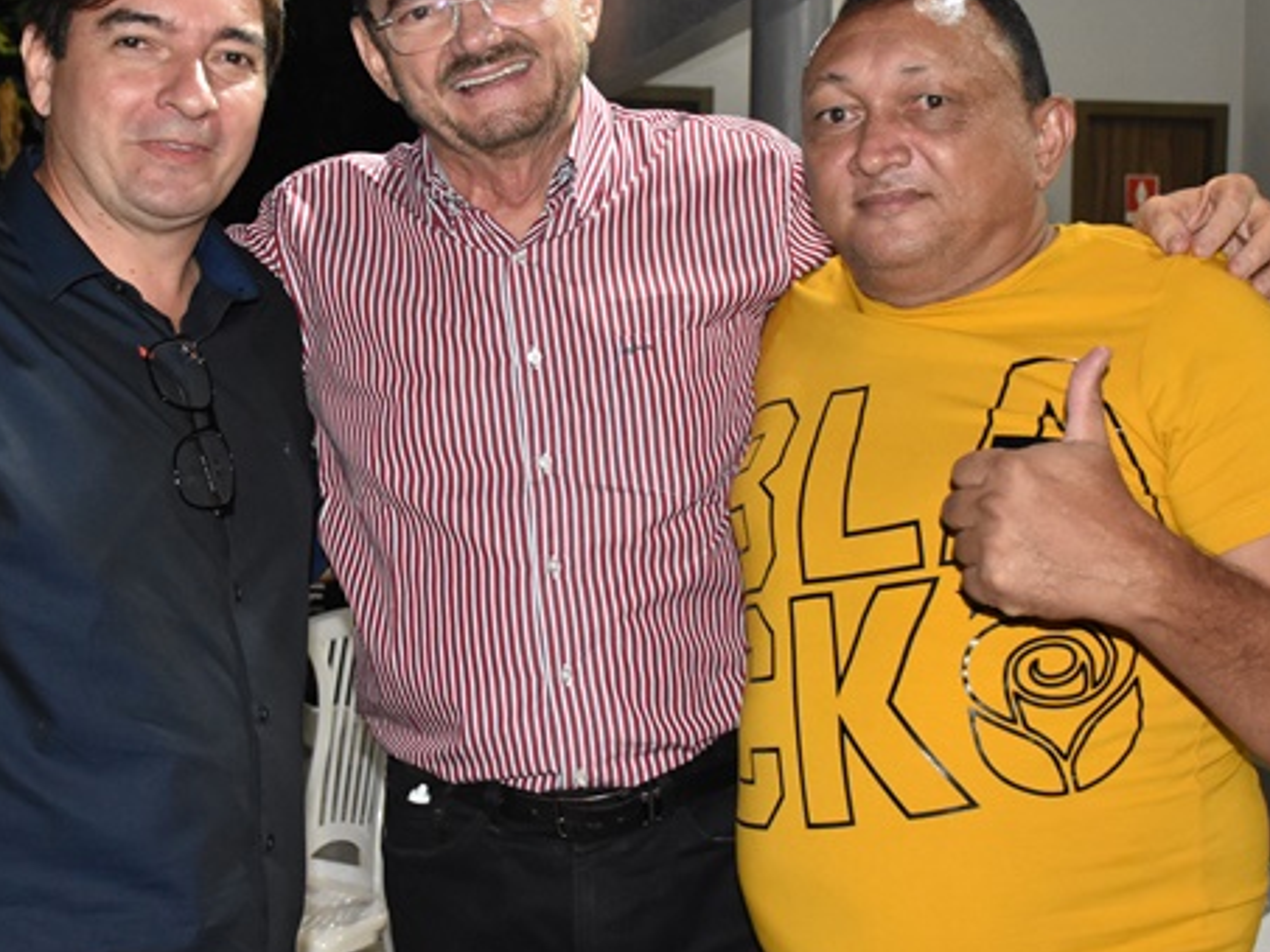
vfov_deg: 26.1
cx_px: 566
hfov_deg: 34.3
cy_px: 388
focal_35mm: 56
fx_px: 2055
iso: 2500
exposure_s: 1/100
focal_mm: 22
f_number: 3.5
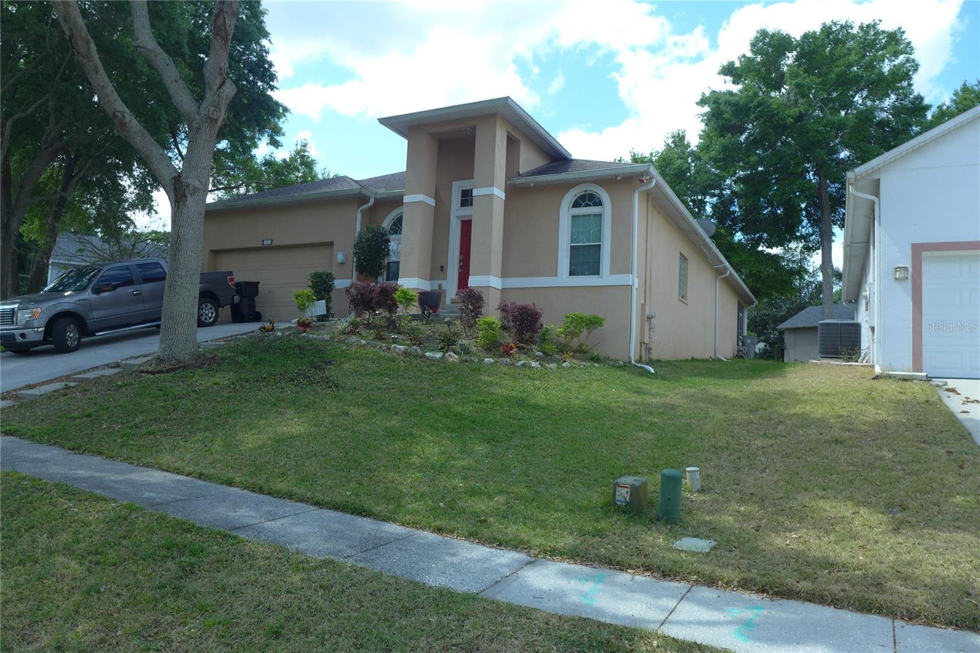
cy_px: 326
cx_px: 490
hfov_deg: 73.8
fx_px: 653
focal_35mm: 24
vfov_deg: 53.1
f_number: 2.5
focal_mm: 4.7
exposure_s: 1/100
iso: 80
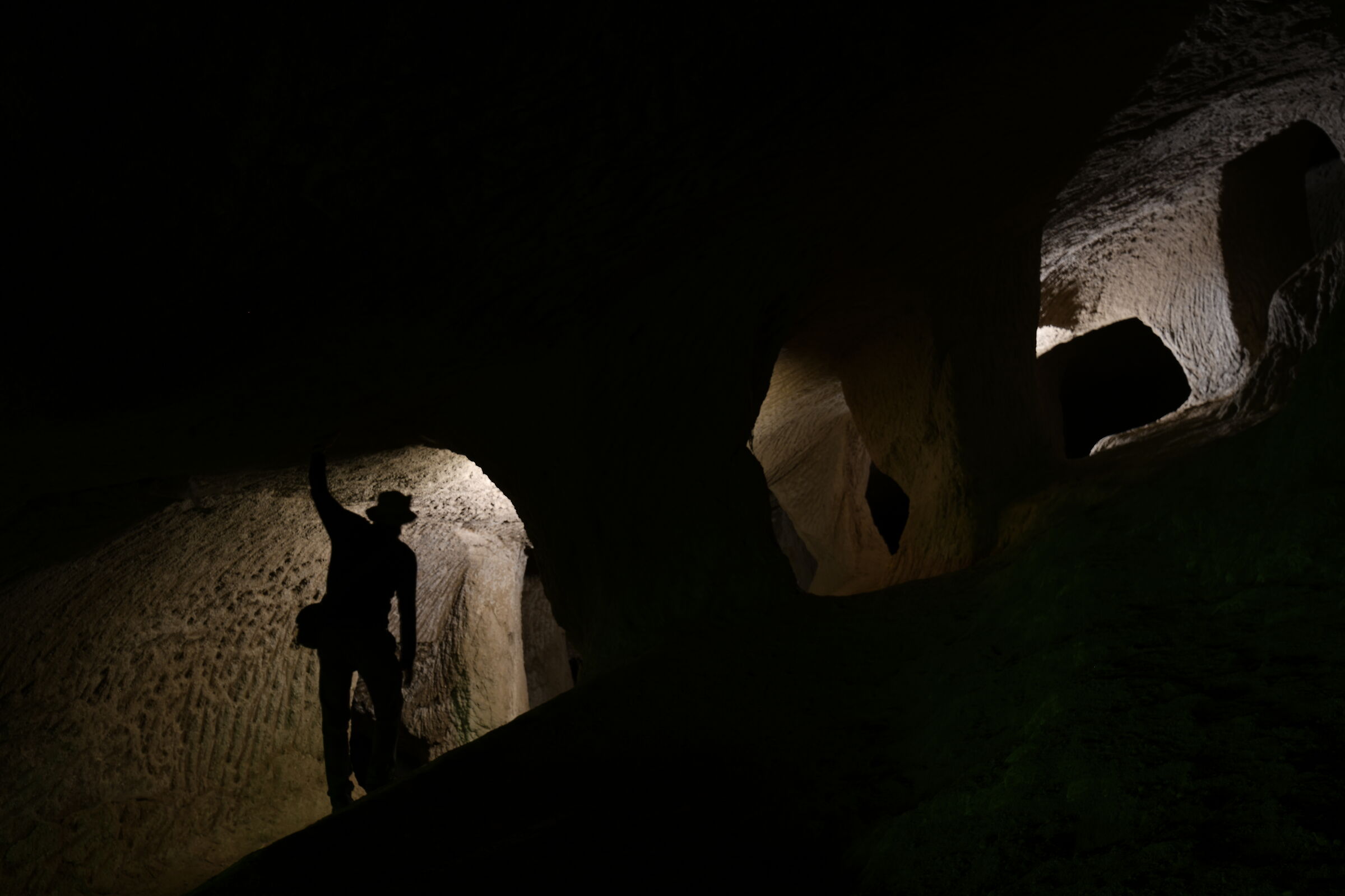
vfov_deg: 43.6
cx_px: 672
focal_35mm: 30
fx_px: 1121
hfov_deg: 61.9
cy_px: 448
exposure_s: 6
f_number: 8
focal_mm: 30
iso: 64
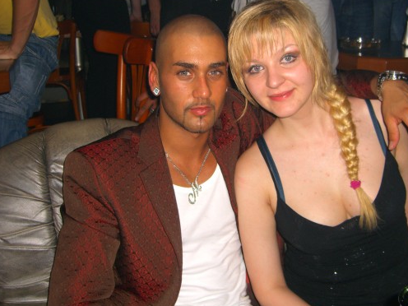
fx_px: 542
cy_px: 126
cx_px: 230
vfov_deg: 31.4
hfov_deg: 41.2
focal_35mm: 46
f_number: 2.8
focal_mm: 7.9
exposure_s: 1/60
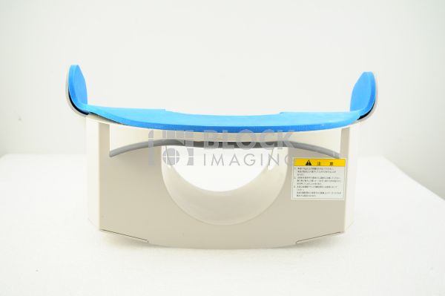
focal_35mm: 55
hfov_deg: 36.3
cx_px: 222
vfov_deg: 24.6
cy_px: 148
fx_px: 679
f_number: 7.1
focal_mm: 55
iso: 800
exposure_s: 1/125
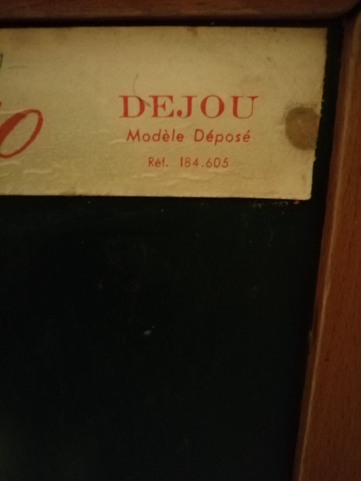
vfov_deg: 67.3
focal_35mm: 26
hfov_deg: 53.1
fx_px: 362
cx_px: 180
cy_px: 240
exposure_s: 1/12.5
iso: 2500
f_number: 2.2
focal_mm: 3.21
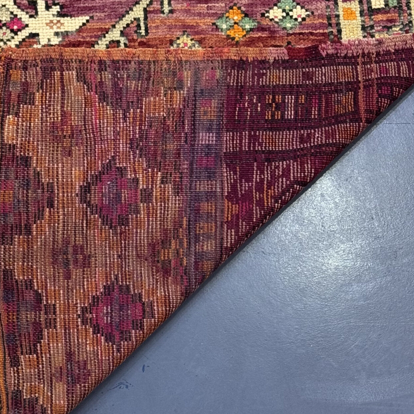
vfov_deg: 19.9
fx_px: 1177
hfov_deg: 19.9
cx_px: 133
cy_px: 139
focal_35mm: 87
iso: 250
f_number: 1.78
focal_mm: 6.76
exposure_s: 1/50
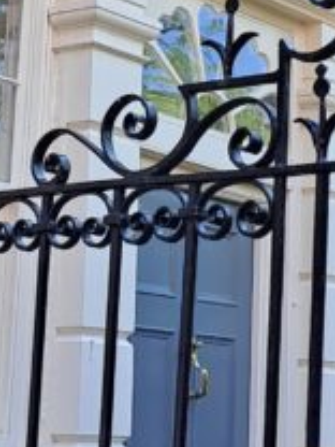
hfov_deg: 12.0
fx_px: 1587
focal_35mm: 123
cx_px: 163
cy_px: 86
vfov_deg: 15.9
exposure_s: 1/256
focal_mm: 4.65
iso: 32
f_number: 1.8
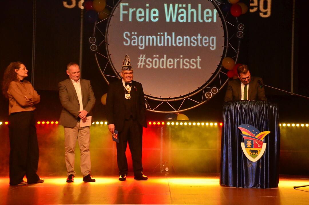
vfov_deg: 21.5
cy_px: 102
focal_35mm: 63
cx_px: 154
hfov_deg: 31.9
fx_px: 540
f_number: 5.6
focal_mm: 42
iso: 3200
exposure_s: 1/250
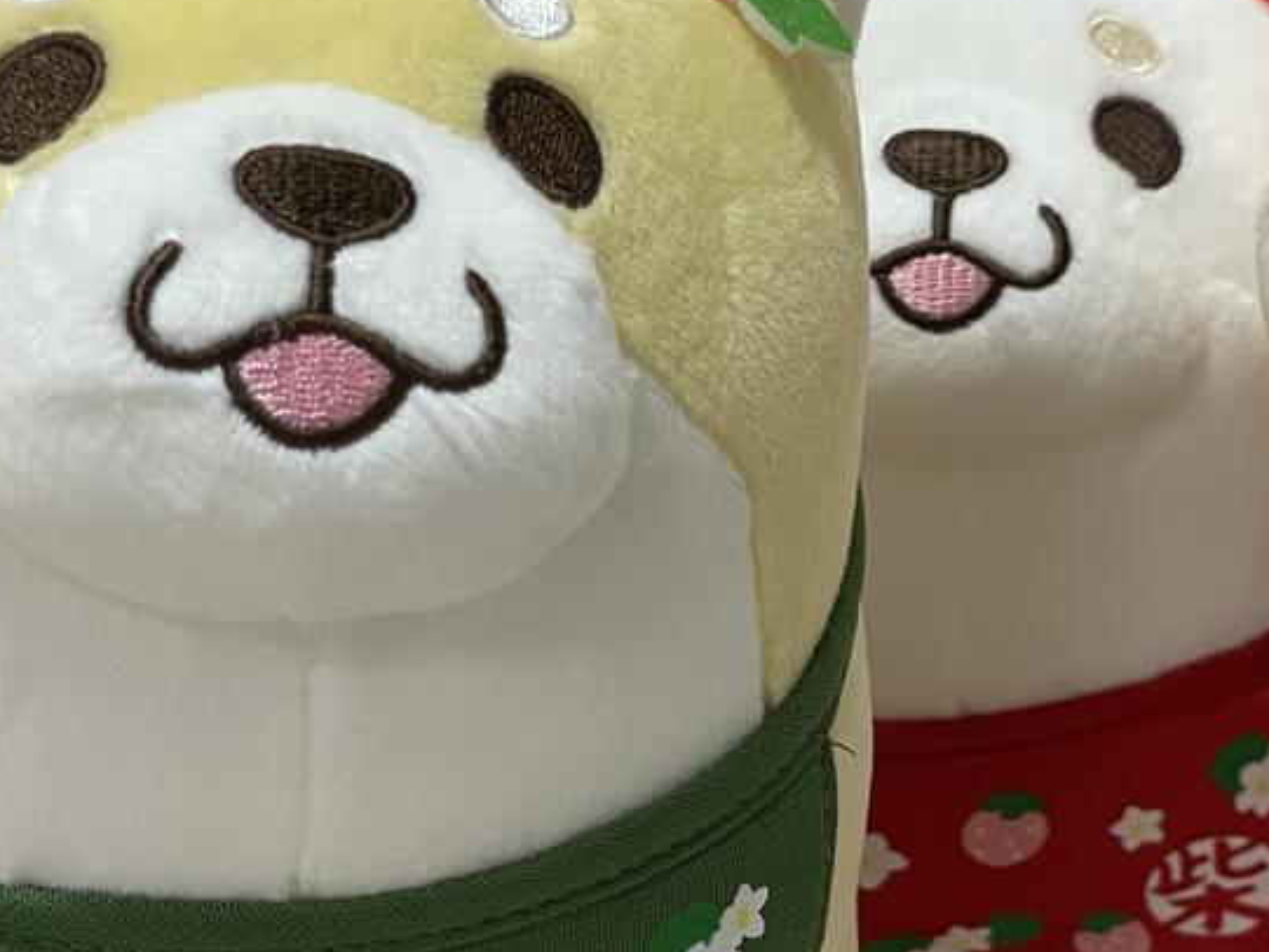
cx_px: 690
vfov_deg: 12.0
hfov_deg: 16.0
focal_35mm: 123
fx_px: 4510
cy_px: 640
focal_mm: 6
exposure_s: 1/60
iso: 200
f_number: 2
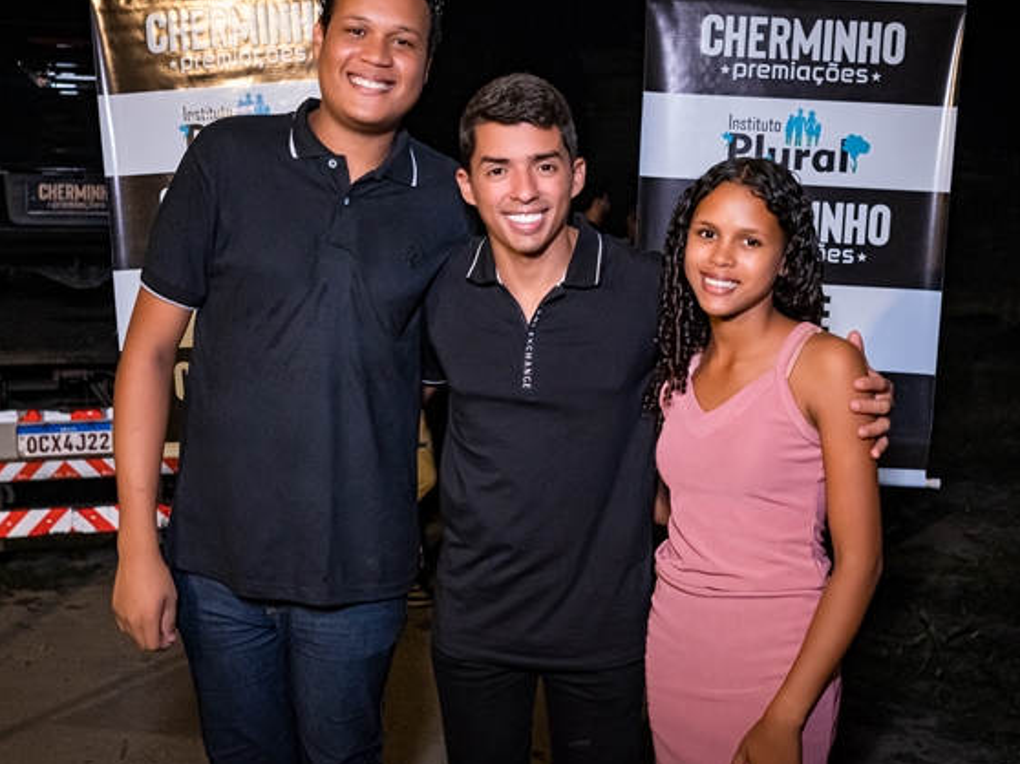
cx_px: 471
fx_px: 1355
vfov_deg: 31.5
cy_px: 334
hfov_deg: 41.2
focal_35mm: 46
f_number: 2.8
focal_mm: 24
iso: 2500
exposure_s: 1/320
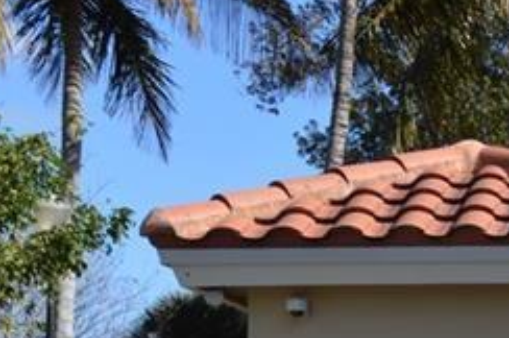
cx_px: 807
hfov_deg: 11.7
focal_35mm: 167
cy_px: 437
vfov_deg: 8.1
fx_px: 2358
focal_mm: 34
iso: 100
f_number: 7.1
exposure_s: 1/200
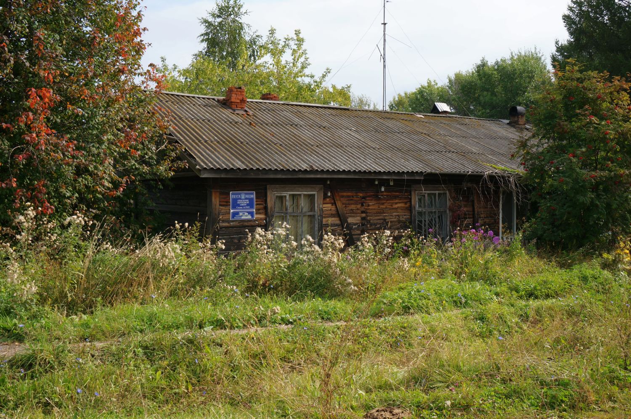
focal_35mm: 38
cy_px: 210
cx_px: 316
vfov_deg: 35.4
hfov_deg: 51.3
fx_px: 657
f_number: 13
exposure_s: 1/100
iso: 100
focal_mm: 25
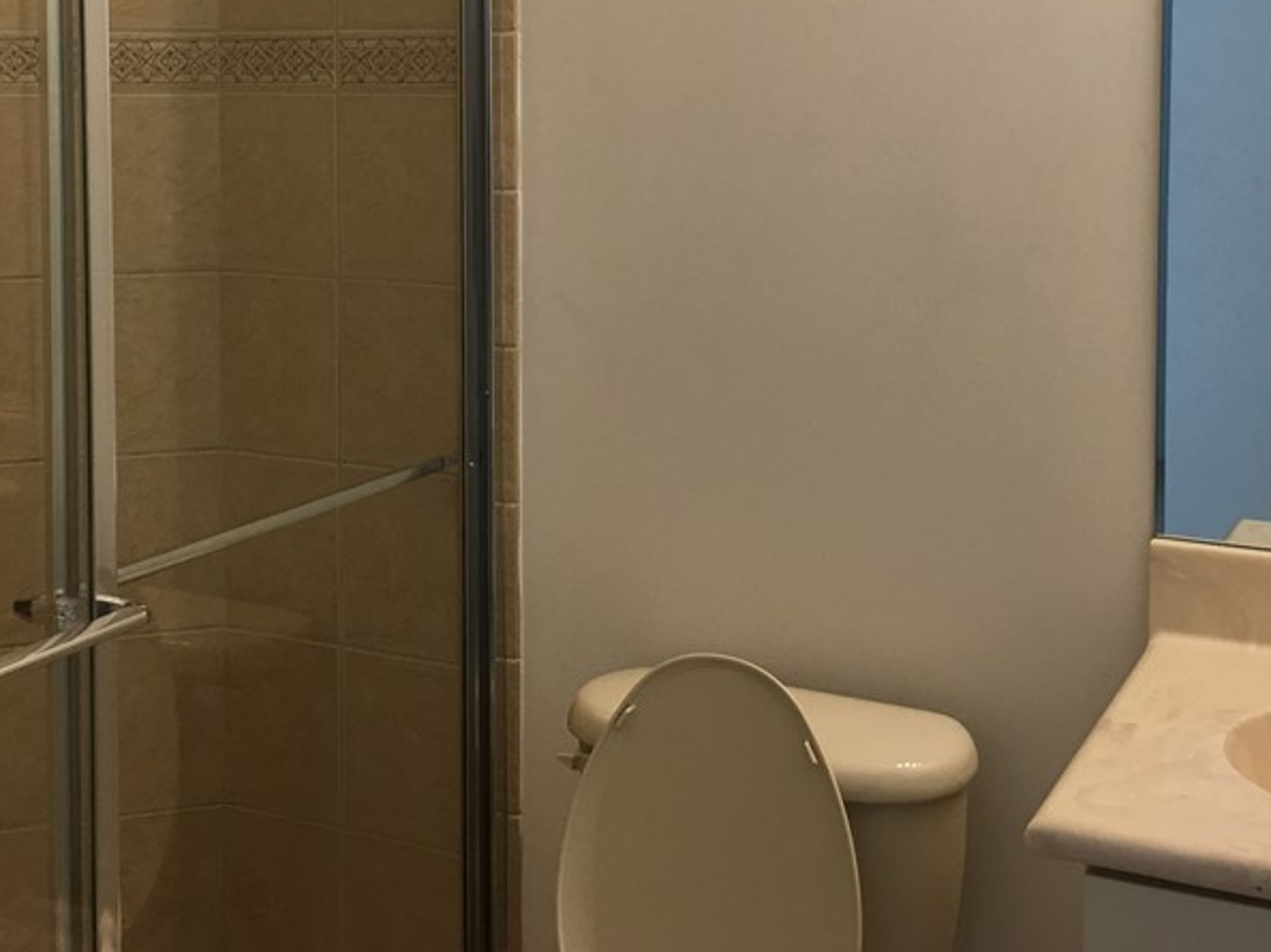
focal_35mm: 50
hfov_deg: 38.2
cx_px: 627
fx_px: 1835
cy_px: 175
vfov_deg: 28.4
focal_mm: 4.15
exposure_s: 1/15
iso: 32
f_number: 2.2
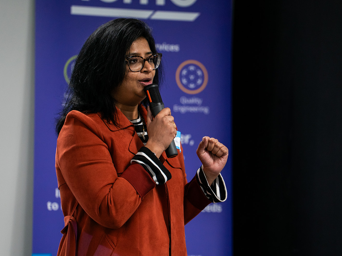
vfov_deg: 5.6
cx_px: 186
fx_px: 2628
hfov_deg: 7.4
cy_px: 128
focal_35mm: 266
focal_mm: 245
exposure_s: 1/125
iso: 2000
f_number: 5.6
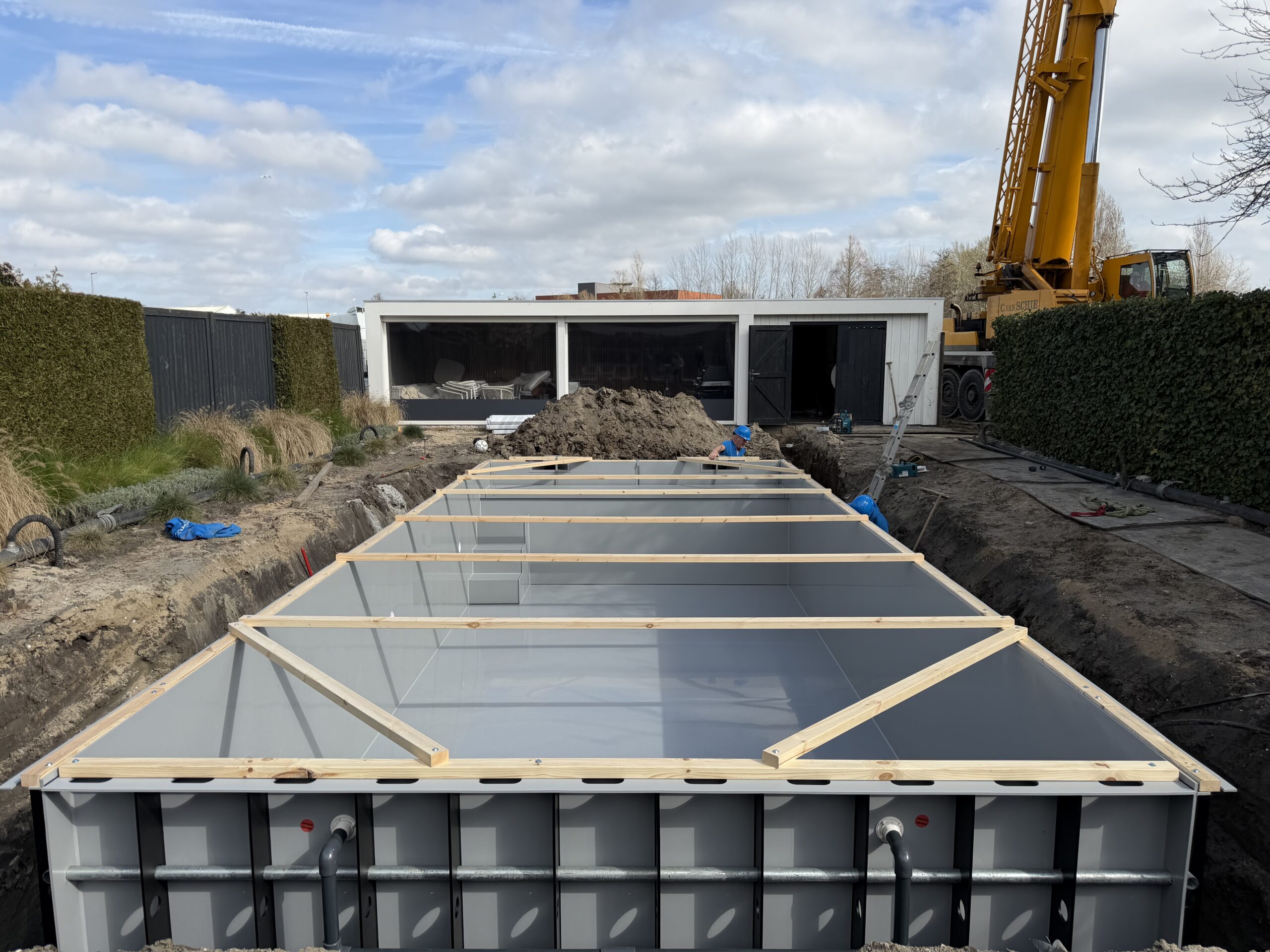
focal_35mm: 24
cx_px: 635
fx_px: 881
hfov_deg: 71.6
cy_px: 476
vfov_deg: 56.8
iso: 80
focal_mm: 6.76
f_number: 1.78
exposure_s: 1/4673
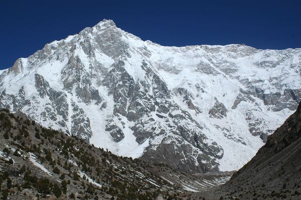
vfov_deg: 36.8
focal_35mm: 36
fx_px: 301
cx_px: 150
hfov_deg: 53.2
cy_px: 100
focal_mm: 24
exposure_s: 1/2000
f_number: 8
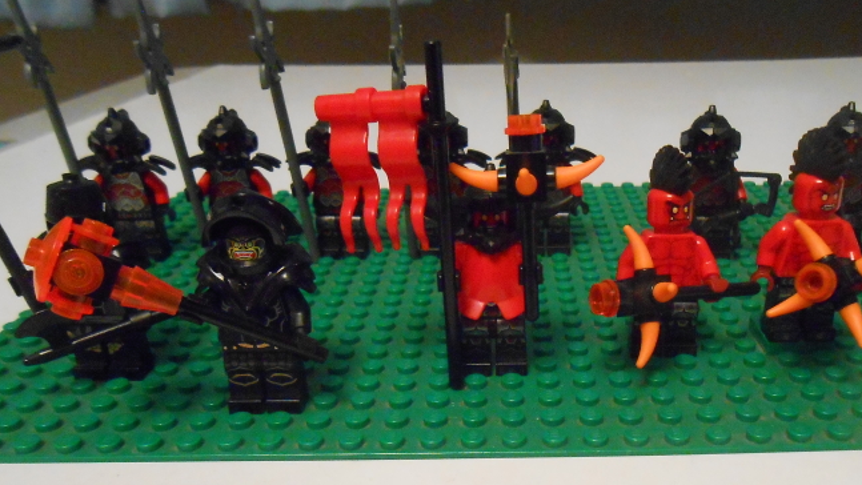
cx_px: 498
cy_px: 377
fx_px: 800
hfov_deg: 56.4
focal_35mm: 35
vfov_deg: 32.9
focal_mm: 4.6
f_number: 3.5
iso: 800
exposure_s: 1/5
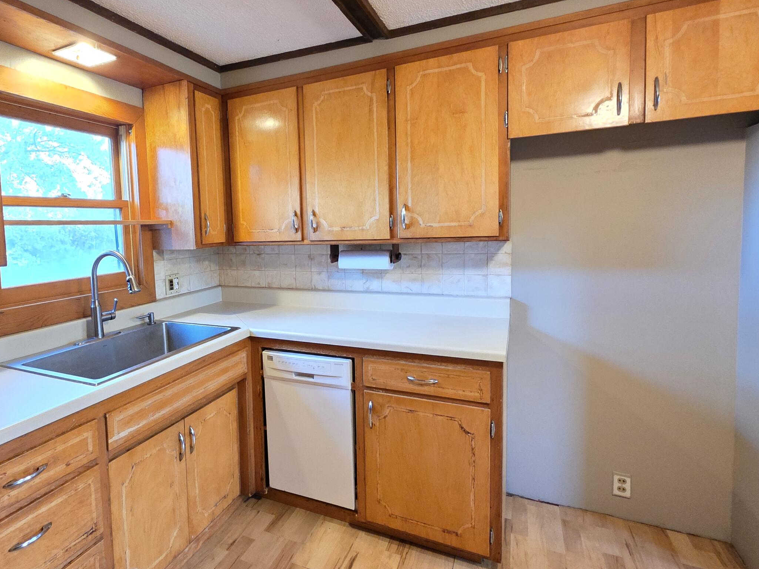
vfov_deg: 68.5
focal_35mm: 19
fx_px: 417
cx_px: 283
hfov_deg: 83.0
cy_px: 260
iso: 1000
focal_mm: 2.2
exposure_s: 1/40
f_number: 1.9
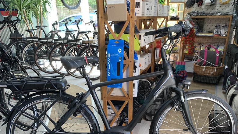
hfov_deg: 66.0
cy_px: 88
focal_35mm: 29
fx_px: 183
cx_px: 119
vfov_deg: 39.8
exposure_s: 1/50
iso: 160
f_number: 1.8
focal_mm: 4.25
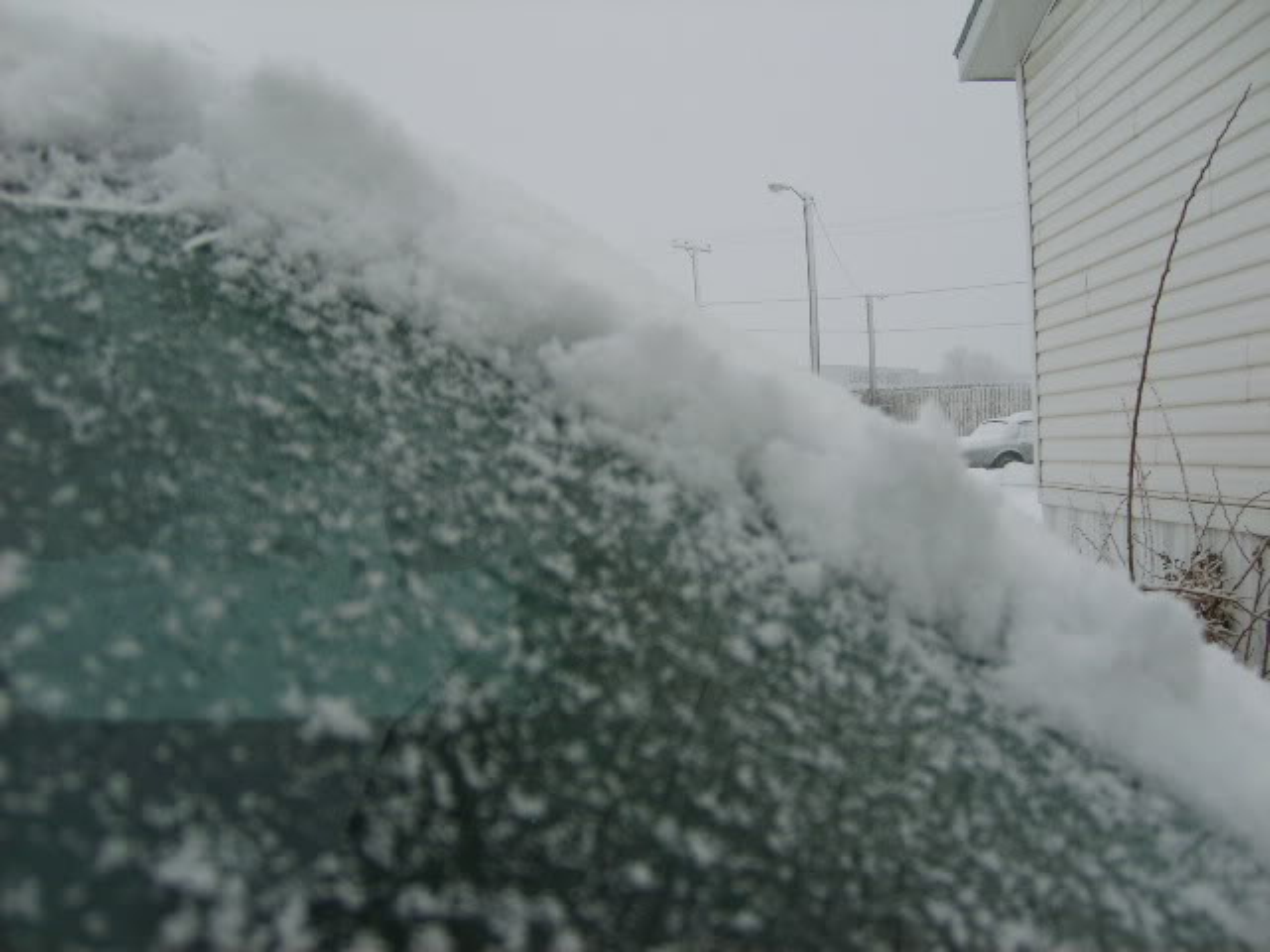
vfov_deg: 40.7
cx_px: 635
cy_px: 476
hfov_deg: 52.6
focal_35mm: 35
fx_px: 1284
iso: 50
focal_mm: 5.8
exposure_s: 1/60
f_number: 2.8
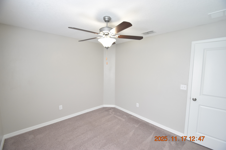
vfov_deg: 77.3
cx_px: 113
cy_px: 75
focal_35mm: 15
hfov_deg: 100.4
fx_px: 94
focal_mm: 10
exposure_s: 1/125
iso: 800
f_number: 3.5
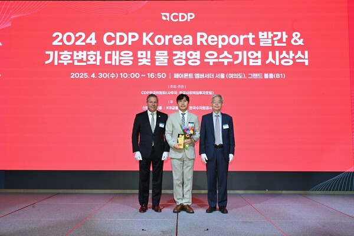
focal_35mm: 34
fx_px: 329
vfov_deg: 39.4
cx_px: 177
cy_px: 118
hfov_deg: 56.5
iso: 2000
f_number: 9
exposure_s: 1/160
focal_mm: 33.5
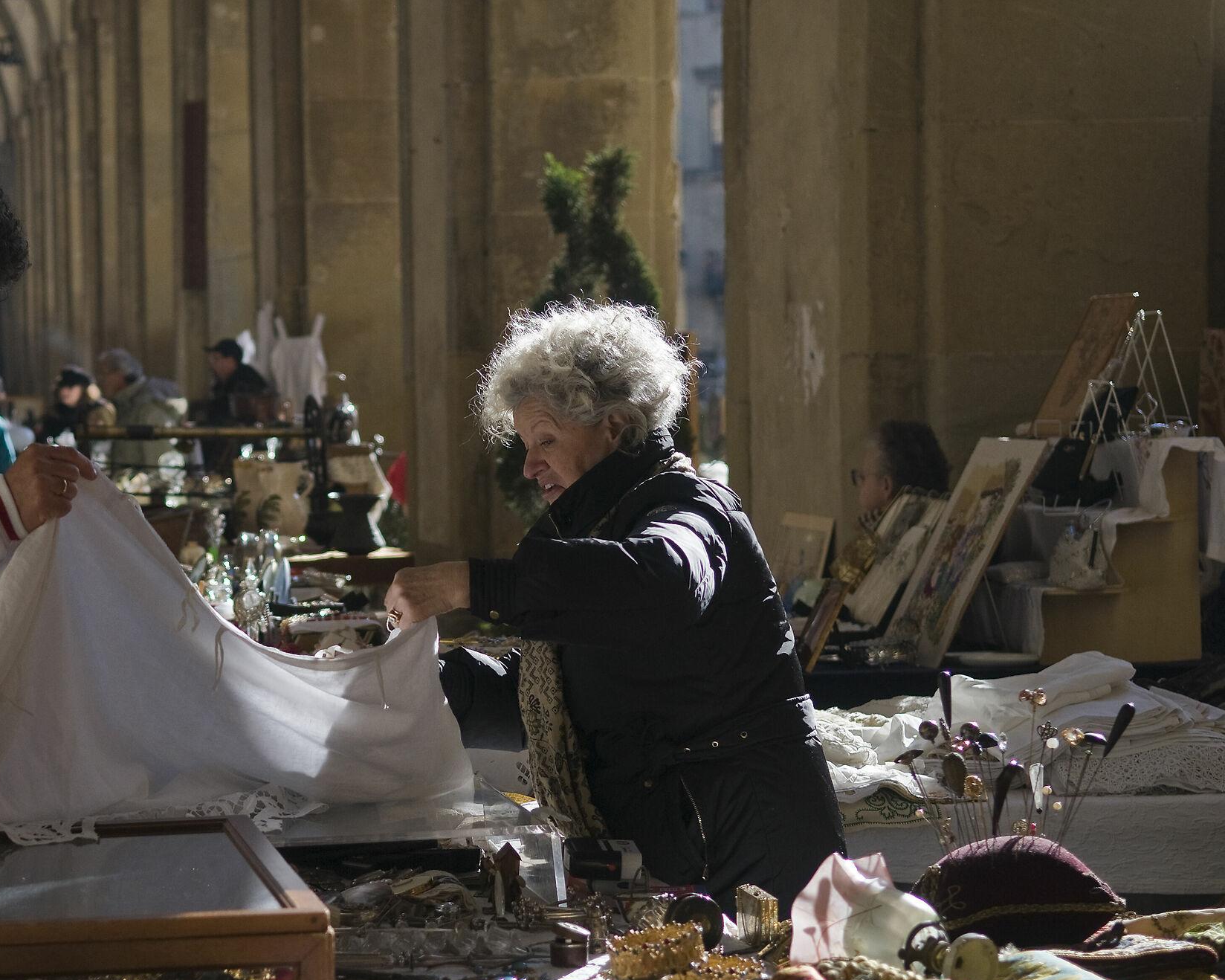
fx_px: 2973
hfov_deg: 23.1
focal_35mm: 82
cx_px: 369
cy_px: 570
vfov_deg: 18.7
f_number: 3.2
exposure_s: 1/2000
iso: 200
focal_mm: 40
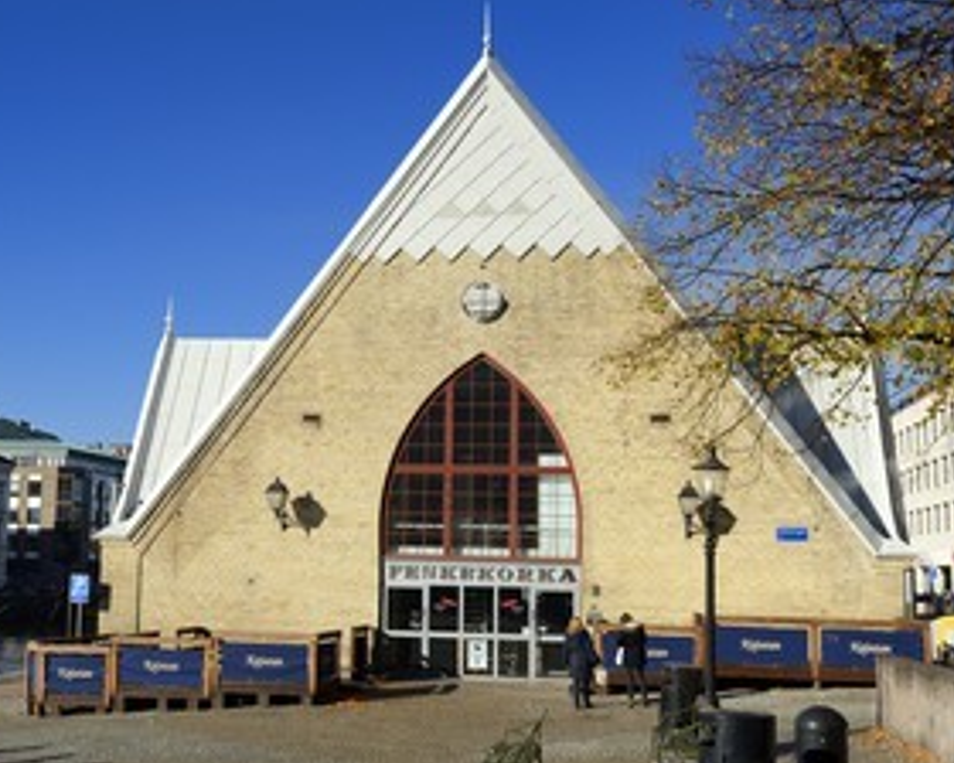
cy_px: 433
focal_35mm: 45
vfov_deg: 33.4
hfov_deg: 40.8
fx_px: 1271
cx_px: 337
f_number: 13
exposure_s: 1/320
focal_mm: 32
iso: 200
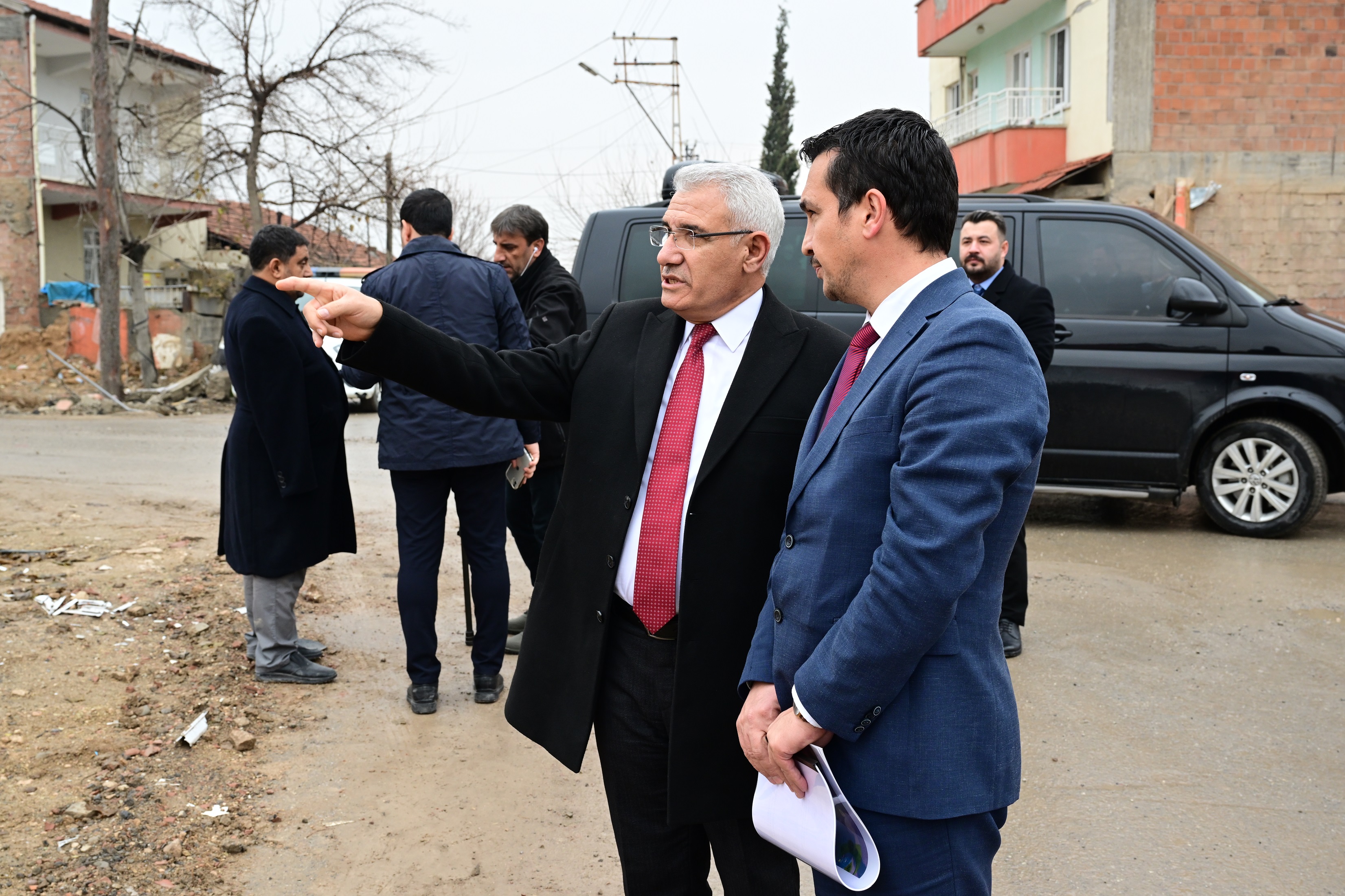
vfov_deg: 33.4
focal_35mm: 40
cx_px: 672
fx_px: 1494
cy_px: 448
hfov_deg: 48.5
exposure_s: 1/200
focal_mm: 40
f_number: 9
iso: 800
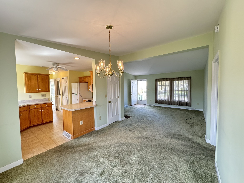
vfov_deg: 85.7
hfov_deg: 102.1
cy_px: 92
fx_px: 99
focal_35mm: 14
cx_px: 122
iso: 320
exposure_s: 1/60
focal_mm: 2.22
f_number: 2.2
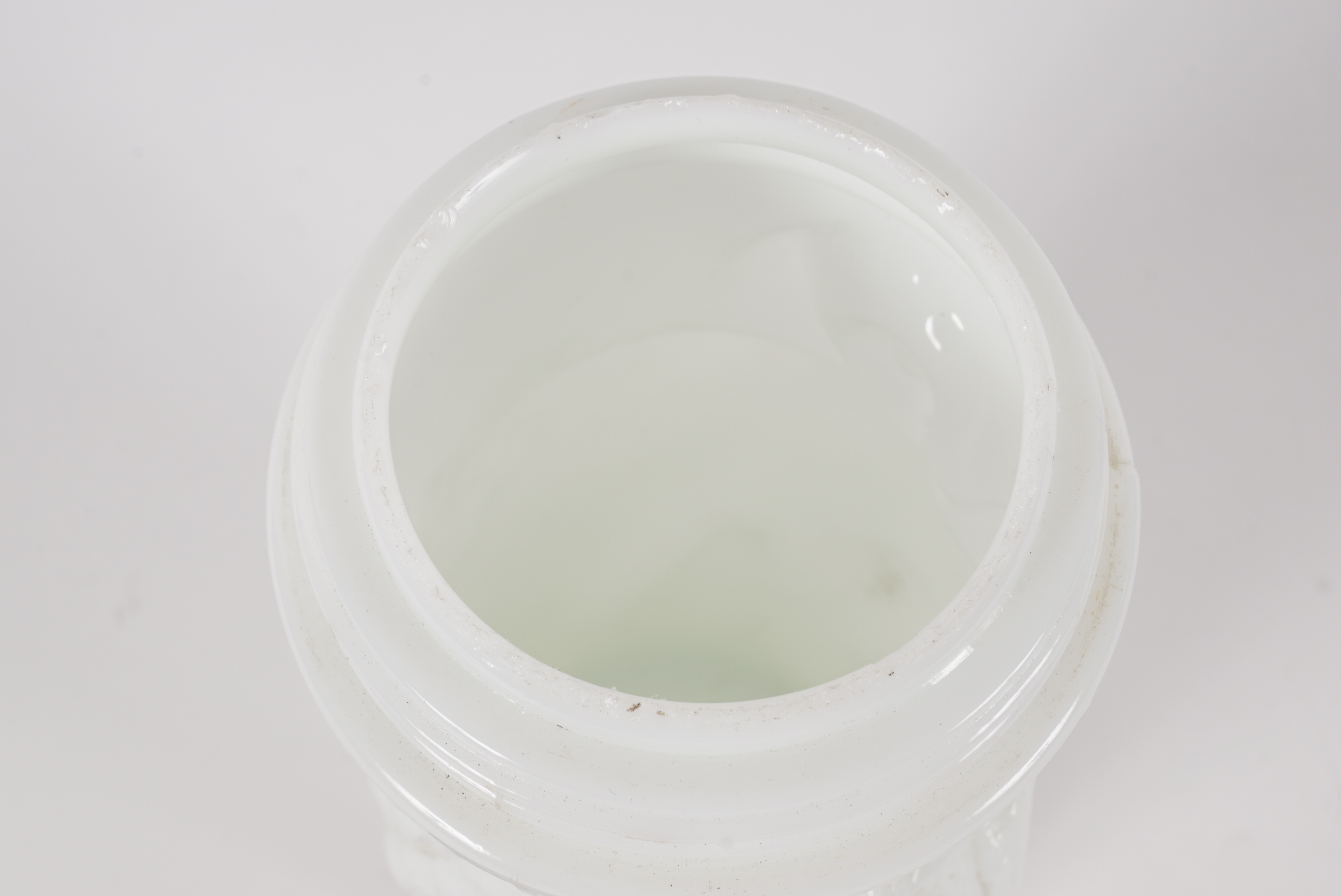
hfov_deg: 33.4
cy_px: 448
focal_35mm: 60
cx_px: 670
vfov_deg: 22.7
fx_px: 2236
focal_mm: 40
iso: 100
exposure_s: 1/125
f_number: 20
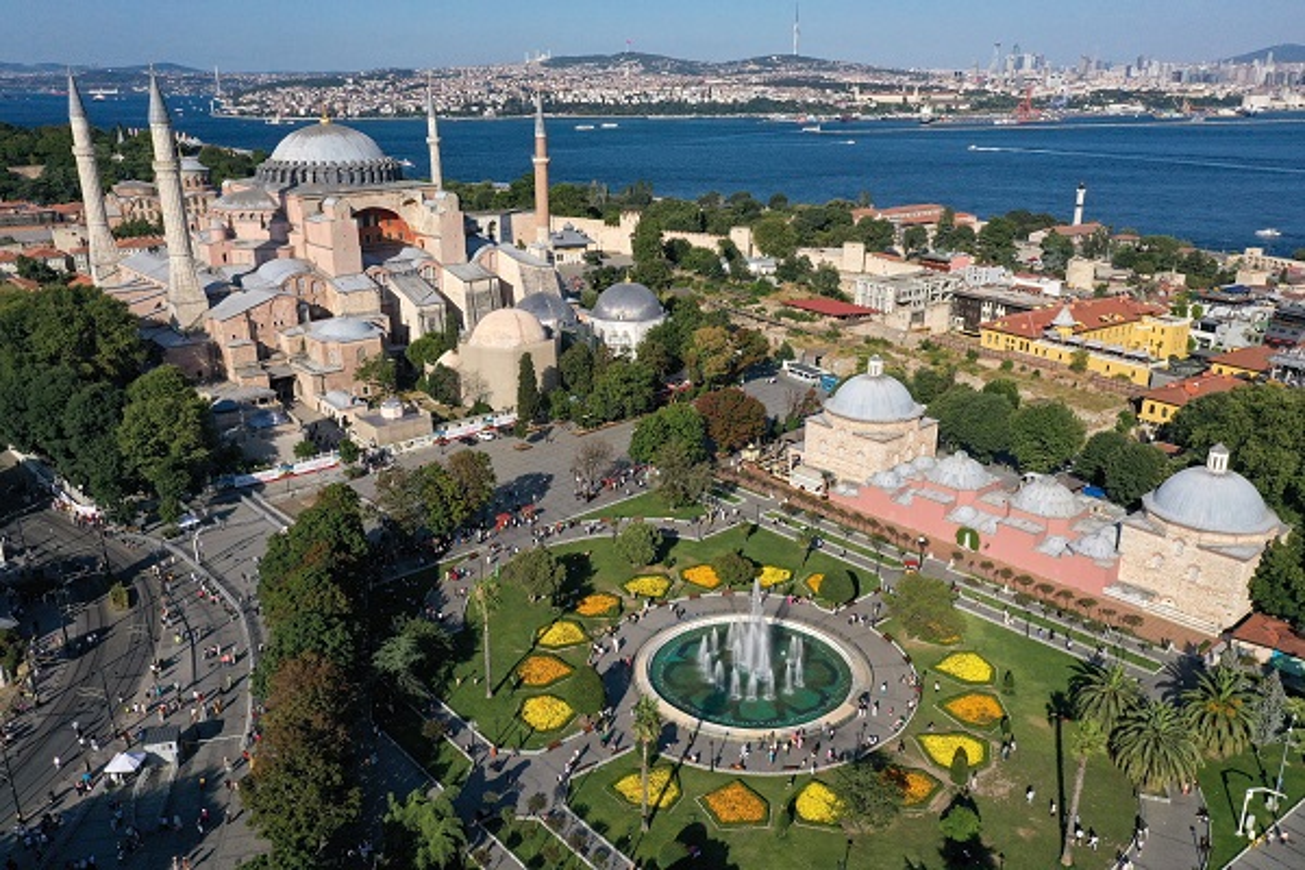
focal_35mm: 28
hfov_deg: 65.5
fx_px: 1015
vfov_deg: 46.4
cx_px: 652
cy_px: 435
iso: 400
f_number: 6.3
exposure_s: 1/2000
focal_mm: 10.26
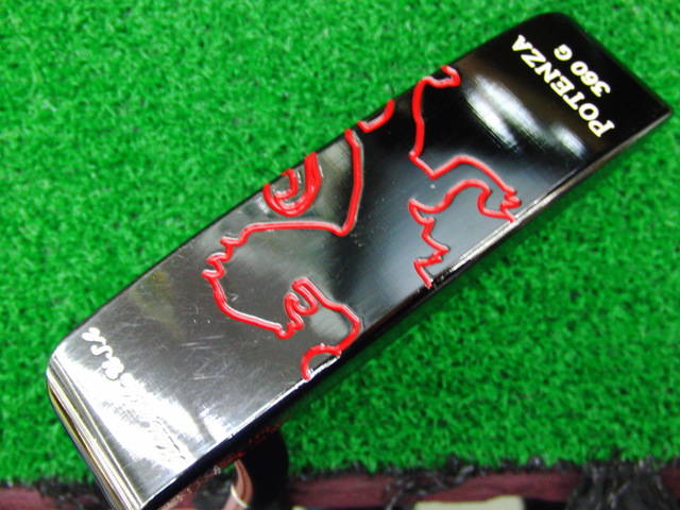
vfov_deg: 38.7
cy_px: 255
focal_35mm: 37
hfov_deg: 50.1
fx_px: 727
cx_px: 340
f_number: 3.6
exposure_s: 1/25
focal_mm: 6.42
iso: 400
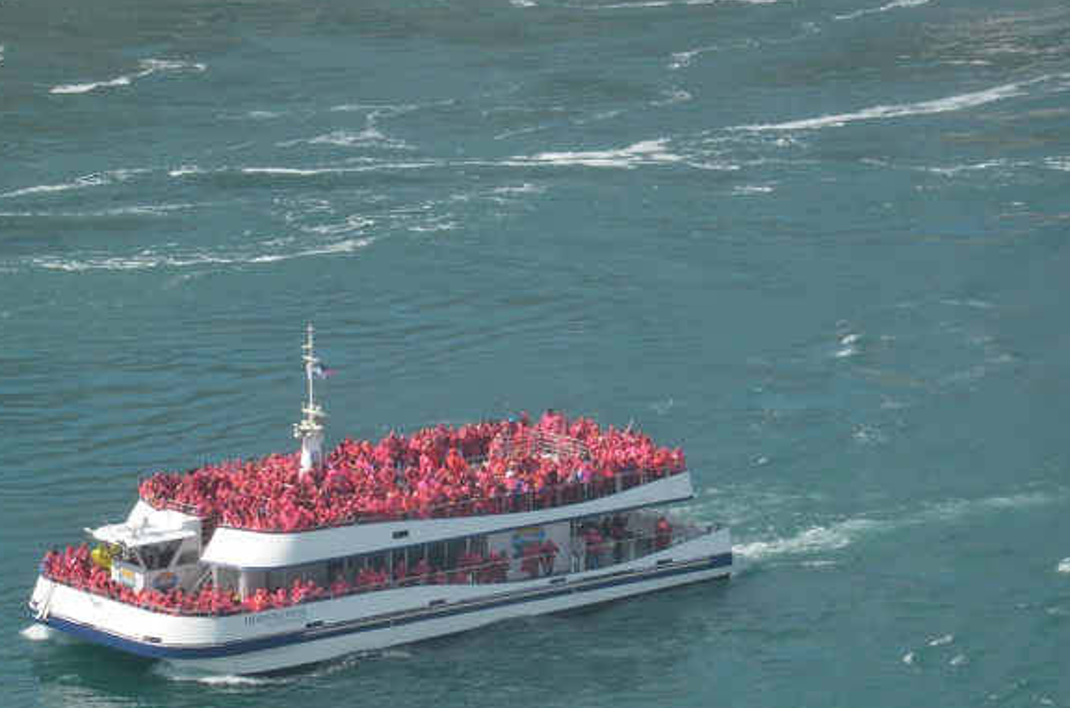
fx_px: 6425
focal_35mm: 217
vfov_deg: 6.3
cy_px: 435
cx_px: 368
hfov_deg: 9.5
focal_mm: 105
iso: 100
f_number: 9
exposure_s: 1/320
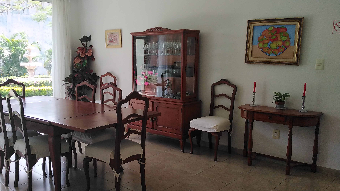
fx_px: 298
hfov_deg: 59.3
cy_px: 105
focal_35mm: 33
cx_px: 147
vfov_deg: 35.6
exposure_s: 1/120
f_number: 1.8
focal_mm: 3.62
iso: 113
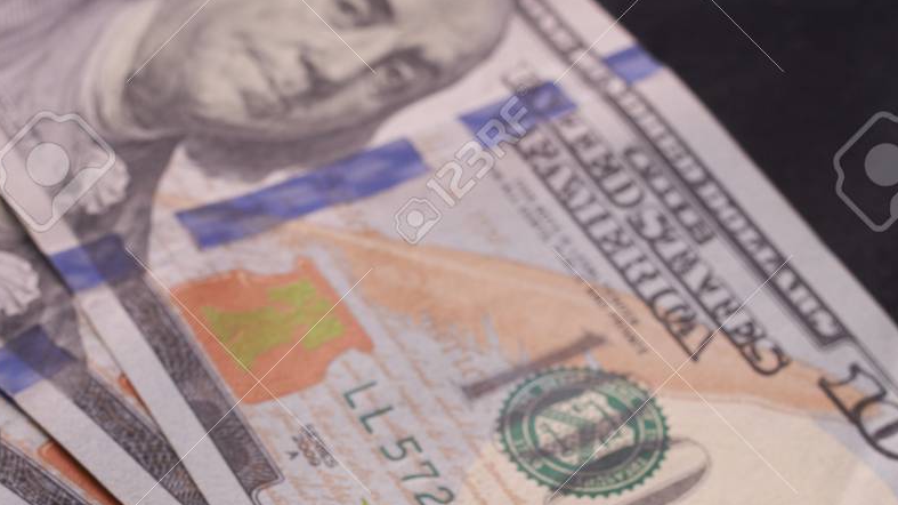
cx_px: 427
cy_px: 372
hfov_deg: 23.5
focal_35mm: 91
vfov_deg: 13.3
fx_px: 2163
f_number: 7.1
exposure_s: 1/160
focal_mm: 35
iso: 100
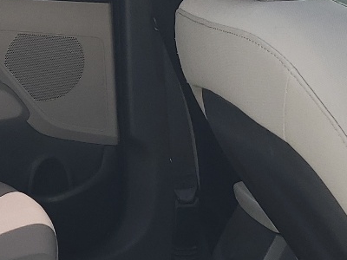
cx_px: -90
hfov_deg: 17.8
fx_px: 1043
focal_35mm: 104
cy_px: 192
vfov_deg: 14.2
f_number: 1.5
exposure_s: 1/263
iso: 50
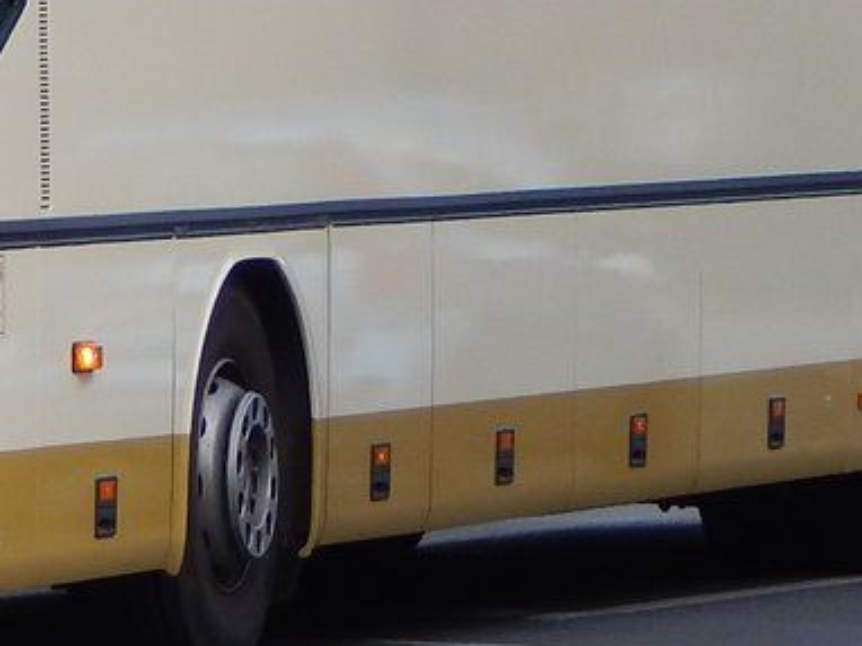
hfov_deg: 4.8
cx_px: 18
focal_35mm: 412
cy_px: -50
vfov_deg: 3.6
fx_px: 10253
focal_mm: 23.4
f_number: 4.8
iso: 125
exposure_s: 1/400
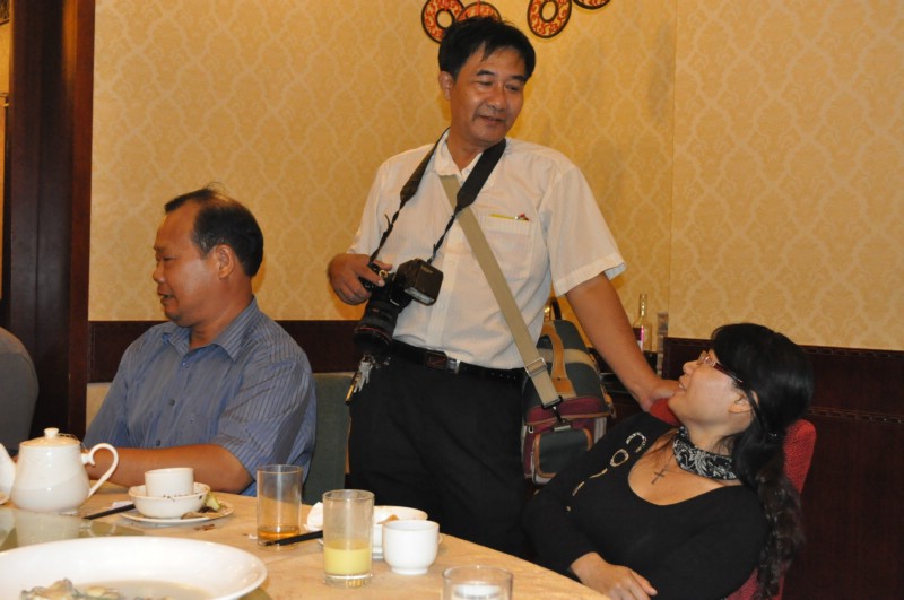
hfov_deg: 45.0
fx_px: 1091
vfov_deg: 30.8
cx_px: 452
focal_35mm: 44
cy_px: 300
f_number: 5.6
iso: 3200
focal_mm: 29
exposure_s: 1/80
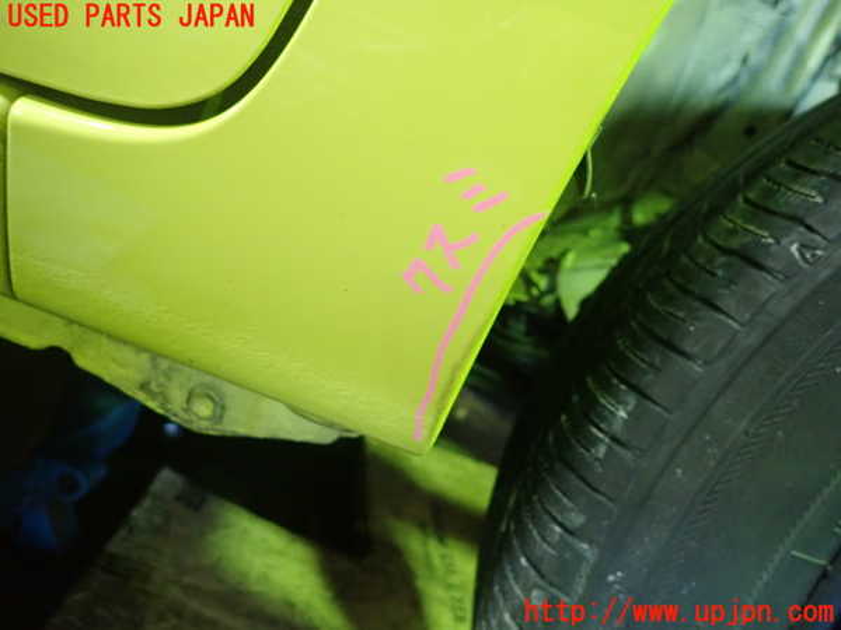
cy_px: 315
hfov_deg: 69.4
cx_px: 420
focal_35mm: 25
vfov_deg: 54.9
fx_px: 607
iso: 800
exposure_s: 1/30
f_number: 2
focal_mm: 4.5
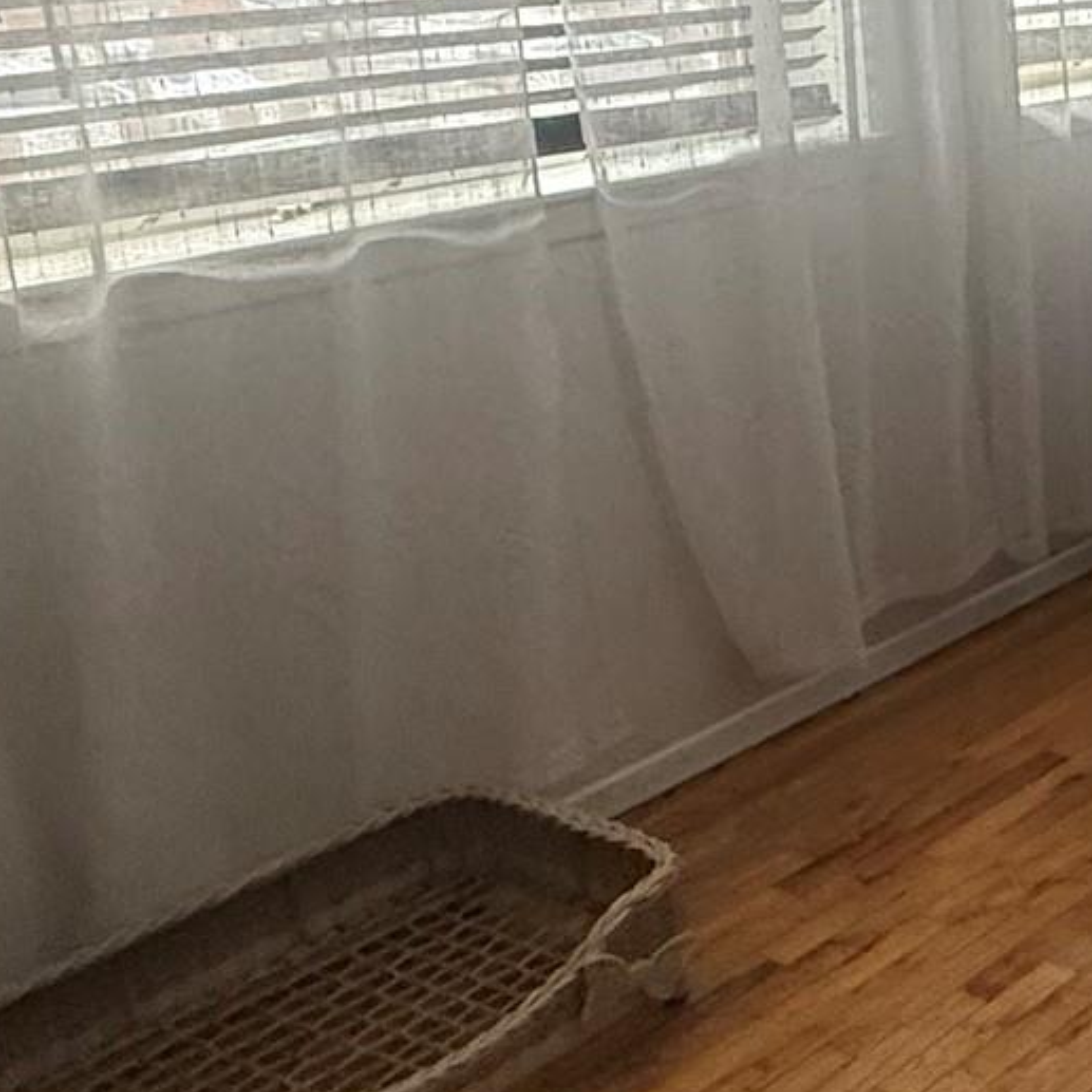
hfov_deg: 25.1
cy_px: 209
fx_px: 1749
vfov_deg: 33.6
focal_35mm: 49
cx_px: 1696
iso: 320
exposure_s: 1/120
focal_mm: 2.22
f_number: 2.2
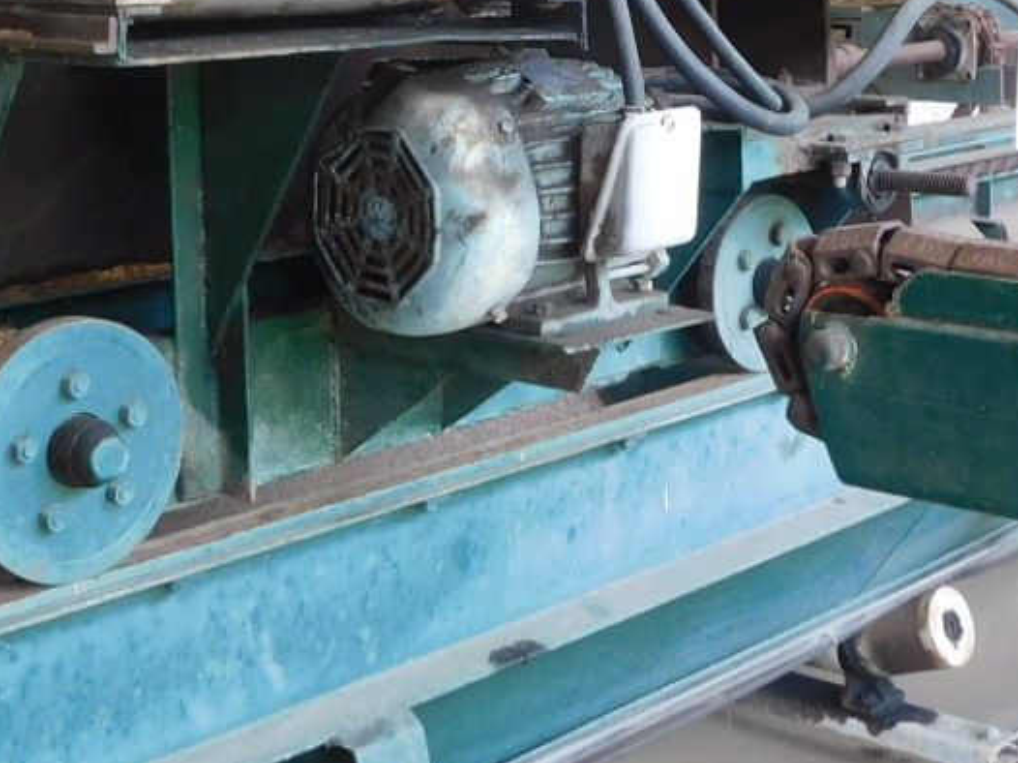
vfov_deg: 20.2
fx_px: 2058
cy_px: -45
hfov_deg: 27.8
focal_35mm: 70
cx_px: 583
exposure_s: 1/30
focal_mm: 4
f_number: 3
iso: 180
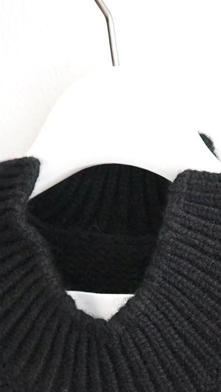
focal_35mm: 135
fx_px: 1406
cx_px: 205
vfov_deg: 15.7
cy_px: 359
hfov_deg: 9.0
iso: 5000
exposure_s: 1/160
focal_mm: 58
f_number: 5
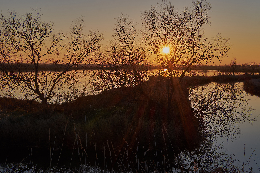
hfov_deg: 37.5
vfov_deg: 25.5
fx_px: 383
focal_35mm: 53
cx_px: 130
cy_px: 86
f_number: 16
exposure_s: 1/80
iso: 200
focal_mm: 35
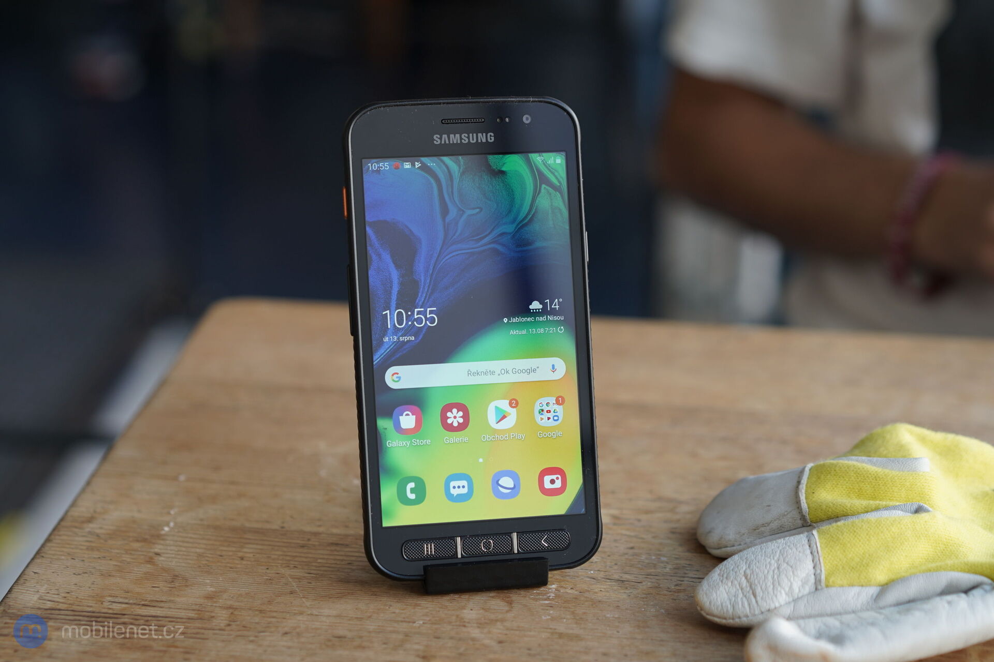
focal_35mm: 55
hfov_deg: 36.2
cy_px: 331
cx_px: 497
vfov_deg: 24.6
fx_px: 1518
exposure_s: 1/125
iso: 200
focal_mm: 55
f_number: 3.2
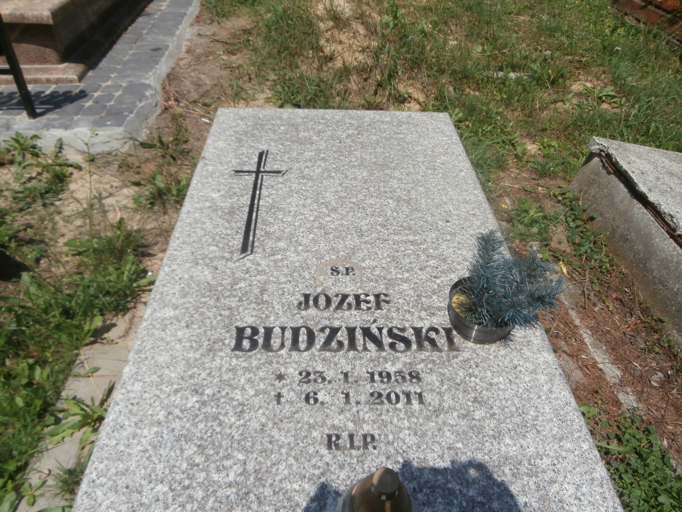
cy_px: 246
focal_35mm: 25
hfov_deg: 69.4
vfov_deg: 54.9
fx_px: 493
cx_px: 335
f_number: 3
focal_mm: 4.2
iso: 100
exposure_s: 1/1600
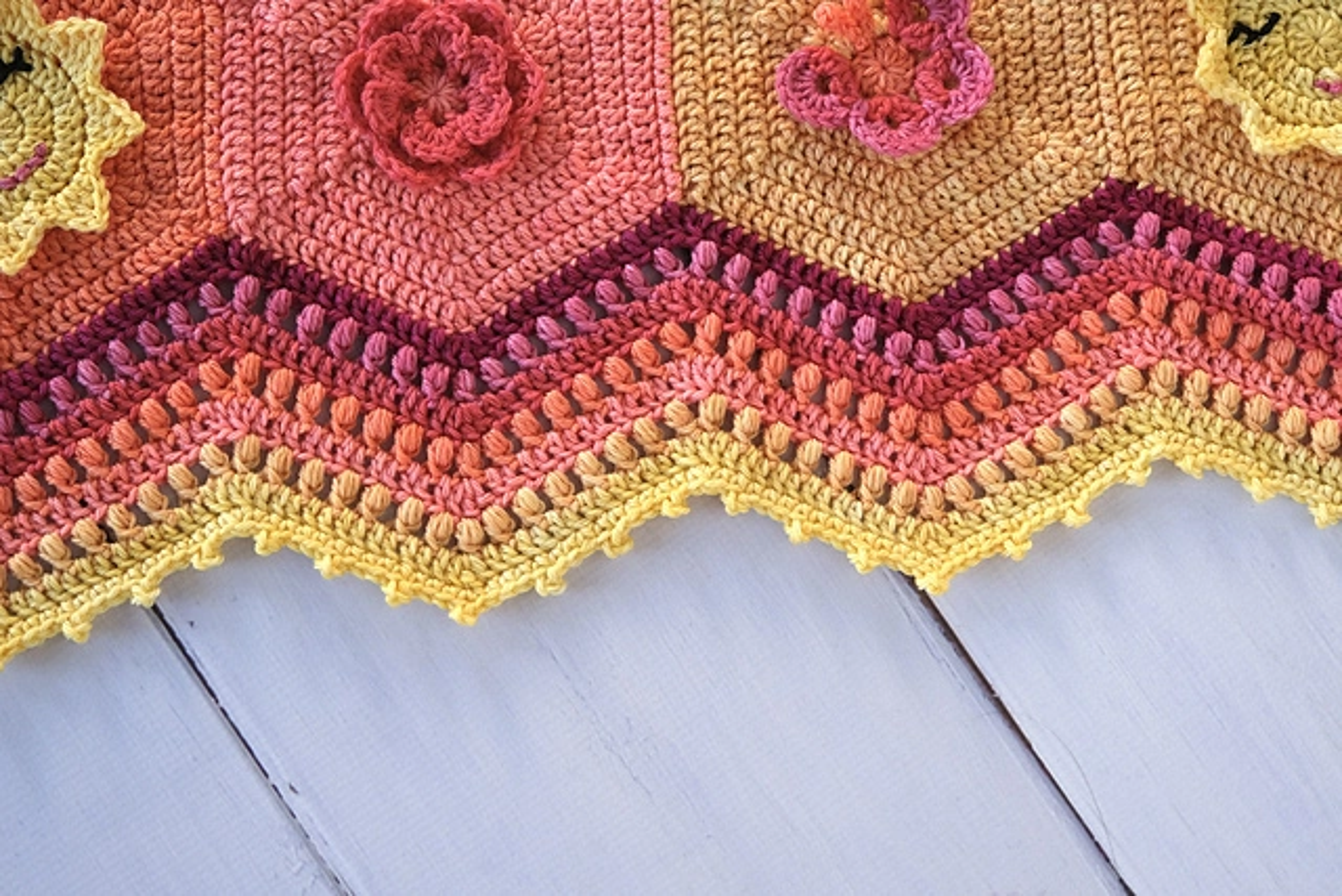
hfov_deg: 35.6
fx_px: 2088
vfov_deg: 24.2
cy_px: 448
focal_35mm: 56
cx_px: 671
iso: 800
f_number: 4
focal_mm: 37.6
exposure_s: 1/110
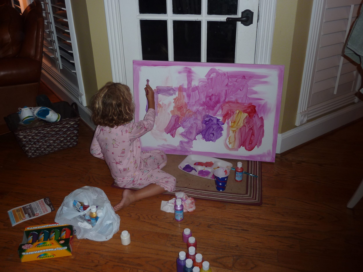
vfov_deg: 44.2
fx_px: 336
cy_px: 136
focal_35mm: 32
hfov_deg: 56.8
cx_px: 182
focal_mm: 5.3
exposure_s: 1/30
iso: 100
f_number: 3.5
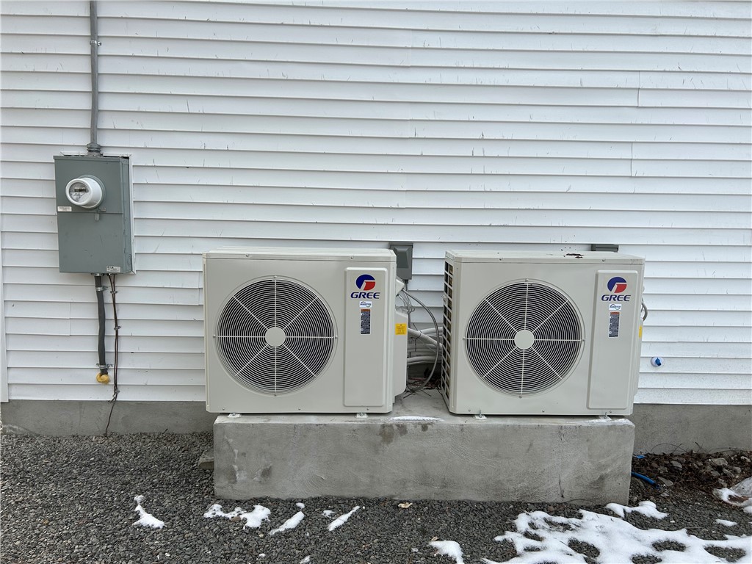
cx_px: 376
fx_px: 565
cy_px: 282
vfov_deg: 53.1
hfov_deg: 67.3
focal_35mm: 26
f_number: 1.5
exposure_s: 1/145
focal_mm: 5.7
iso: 32
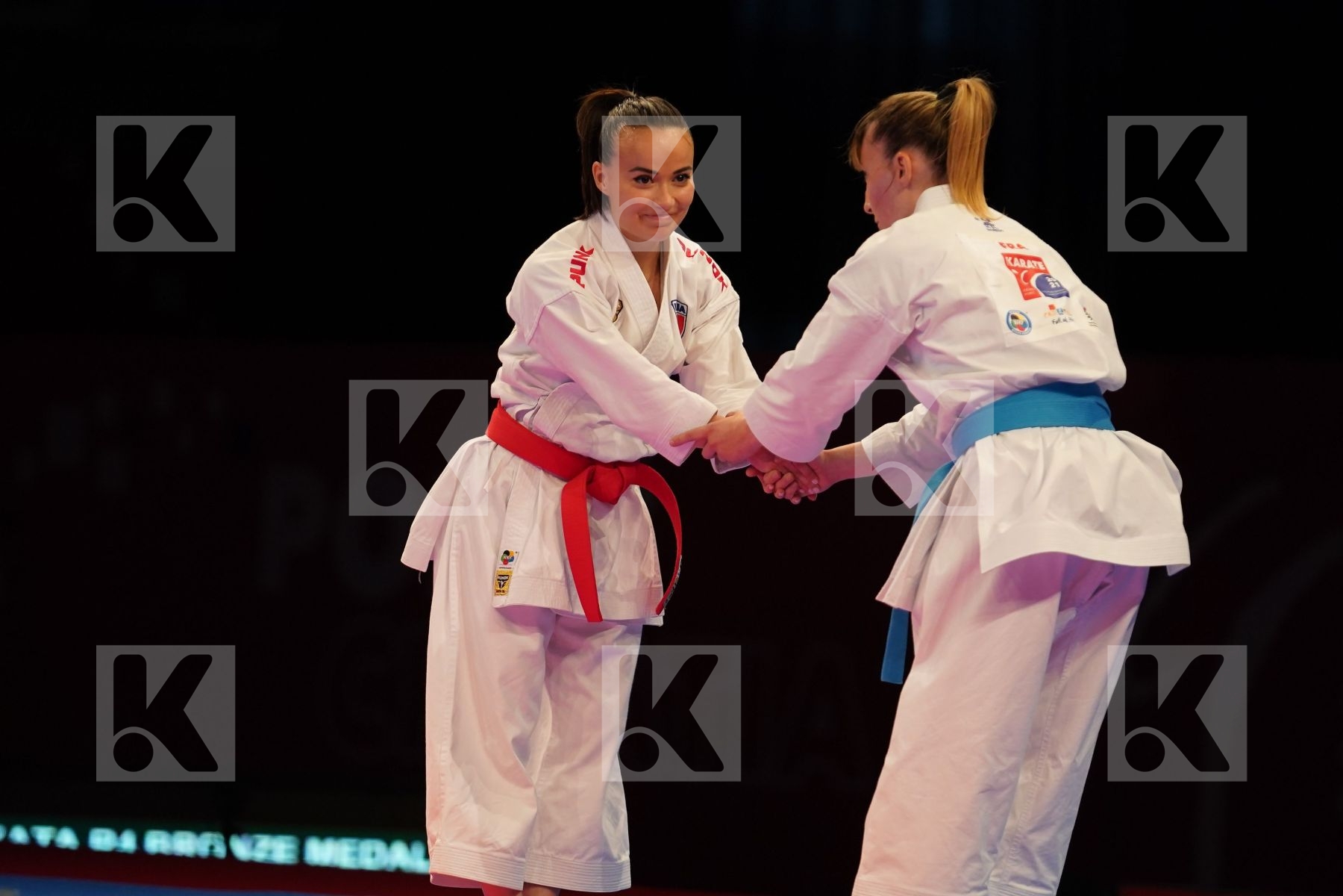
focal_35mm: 279
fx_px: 10407
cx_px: 672
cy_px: 448
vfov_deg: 4.9
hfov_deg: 7.4
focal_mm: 186
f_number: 2.8
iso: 1600
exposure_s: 1/500
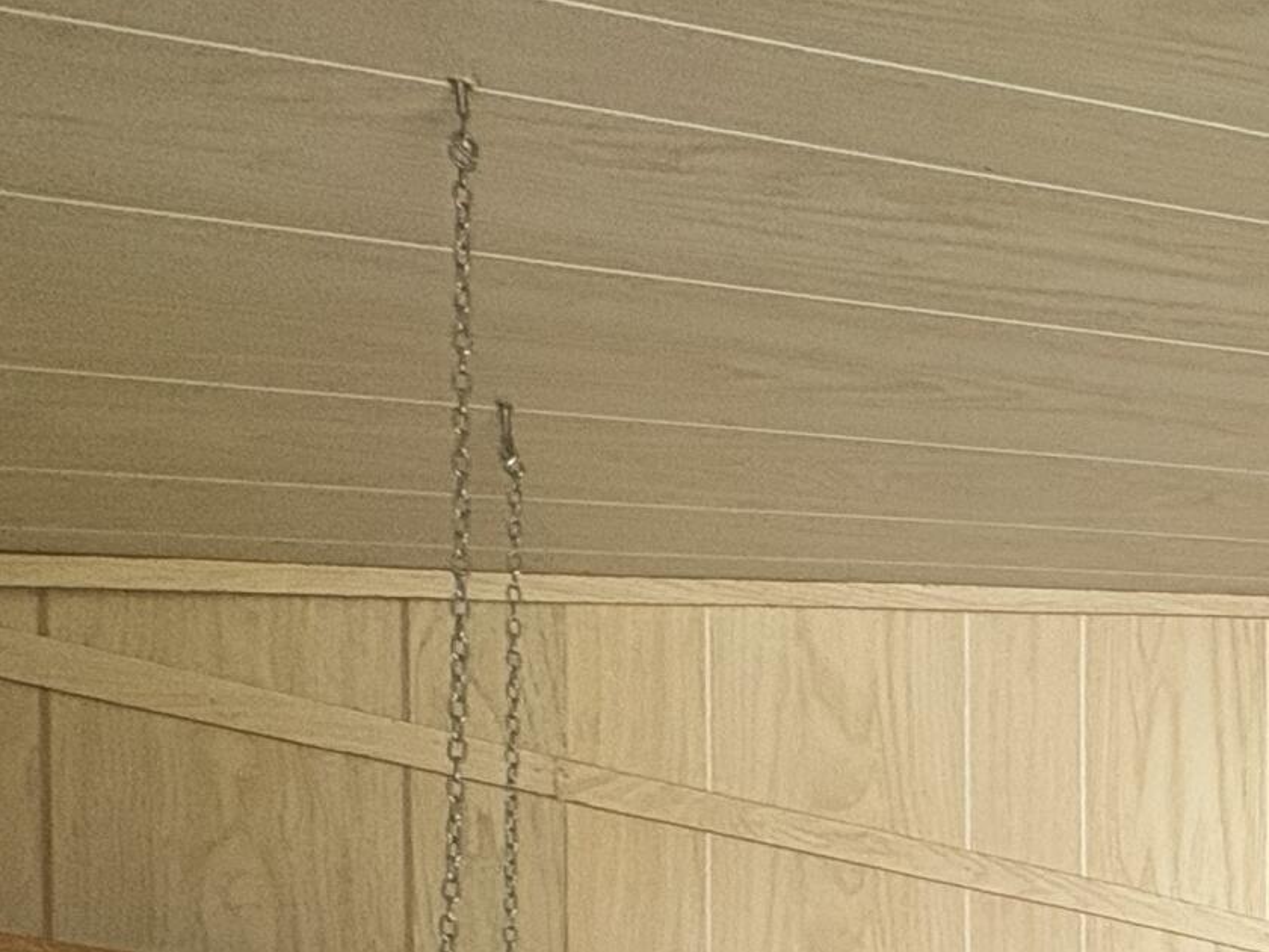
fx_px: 1833
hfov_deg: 23.5
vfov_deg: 21.3
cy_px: 1638
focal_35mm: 50
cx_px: 2181
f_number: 2.2
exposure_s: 1/99
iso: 100
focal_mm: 2.22
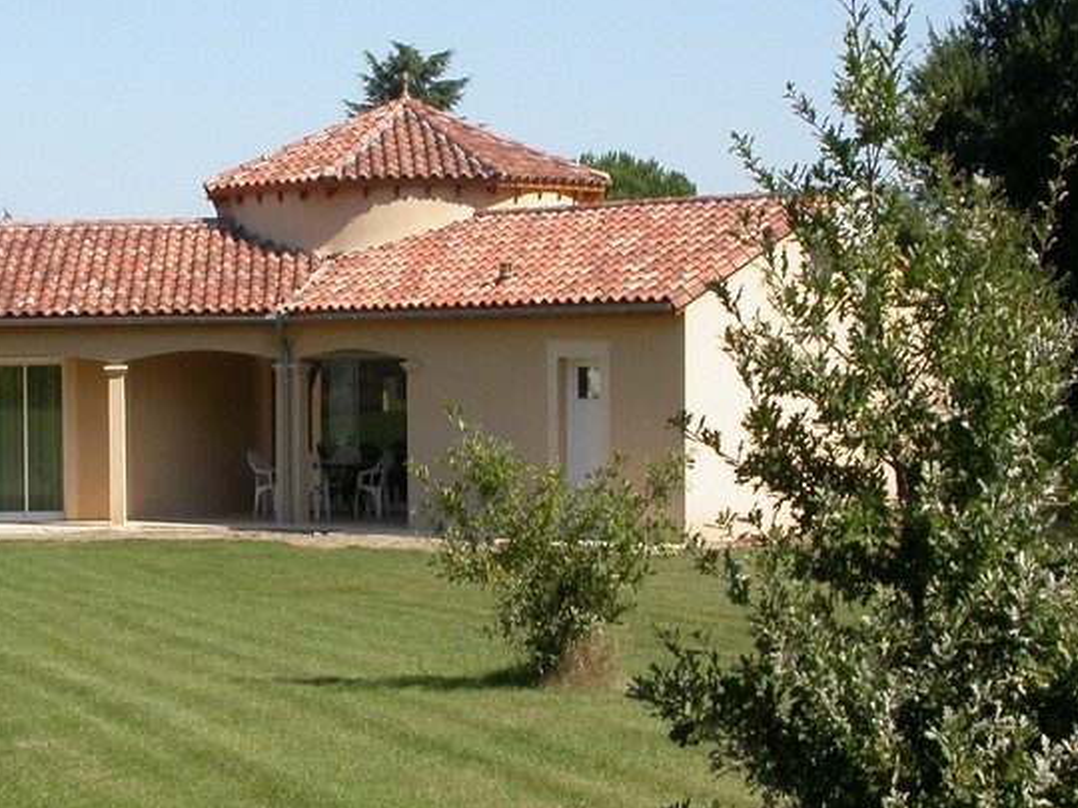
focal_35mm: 83
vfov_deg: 17.8
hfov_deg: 23.4
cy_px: 455
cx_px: 335
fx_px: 2585
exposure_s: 1/309
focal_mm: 11.6
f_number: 6.8
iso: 100
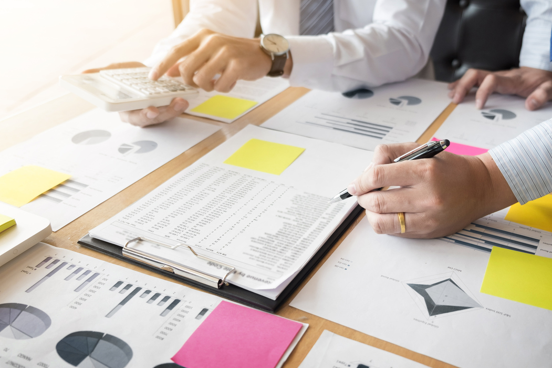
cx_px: 305
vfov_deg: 35.9
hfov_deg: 51.8
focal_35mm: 37
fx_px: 567
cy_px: 196
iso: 500
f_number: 3.2
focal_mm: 20.5
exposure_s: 1/100
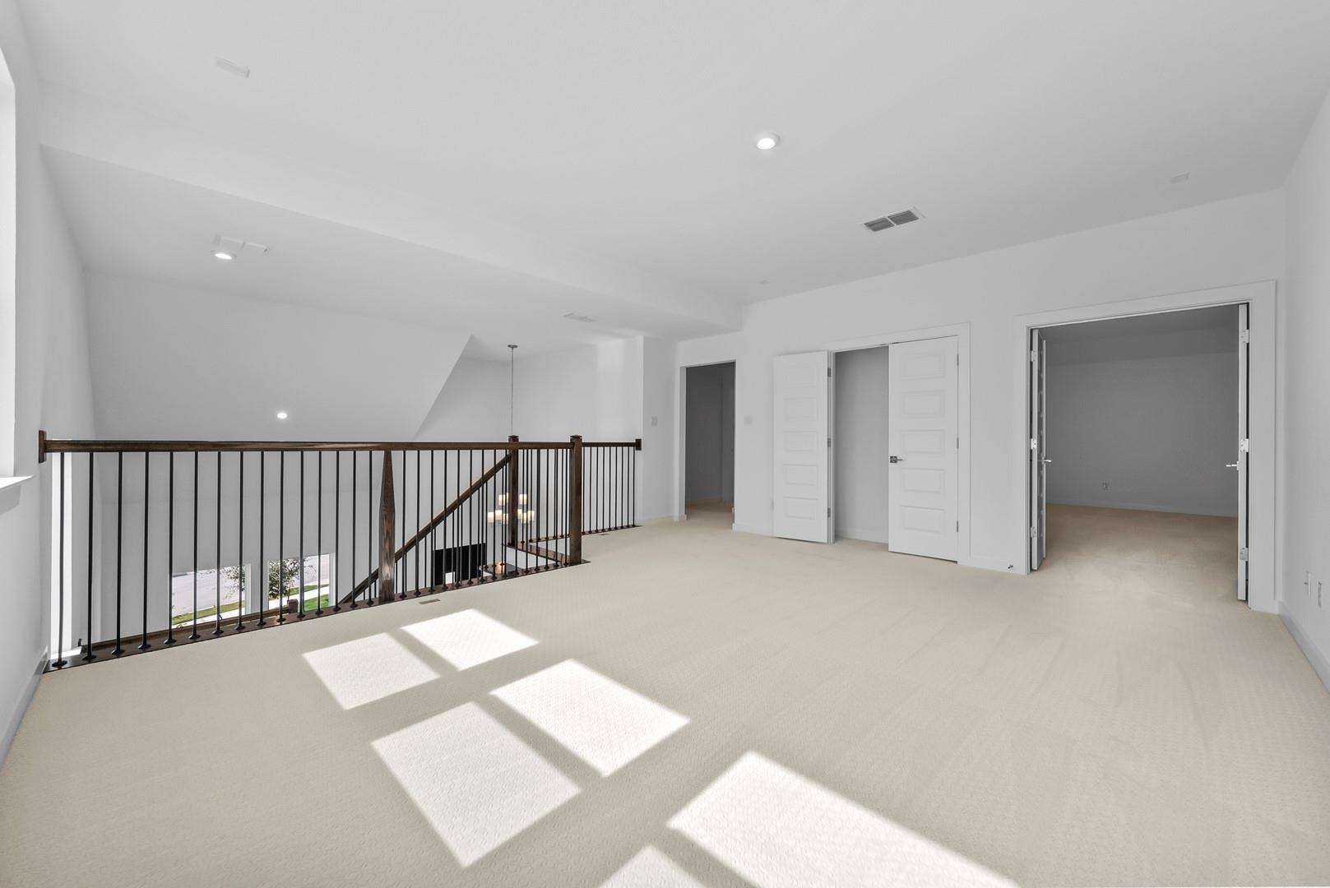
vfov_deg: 81.3
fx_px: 517
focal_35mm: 14
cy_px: 444
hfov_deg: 104.2
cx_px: 665
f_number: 11
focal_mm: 14
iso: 250
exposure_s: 1/40
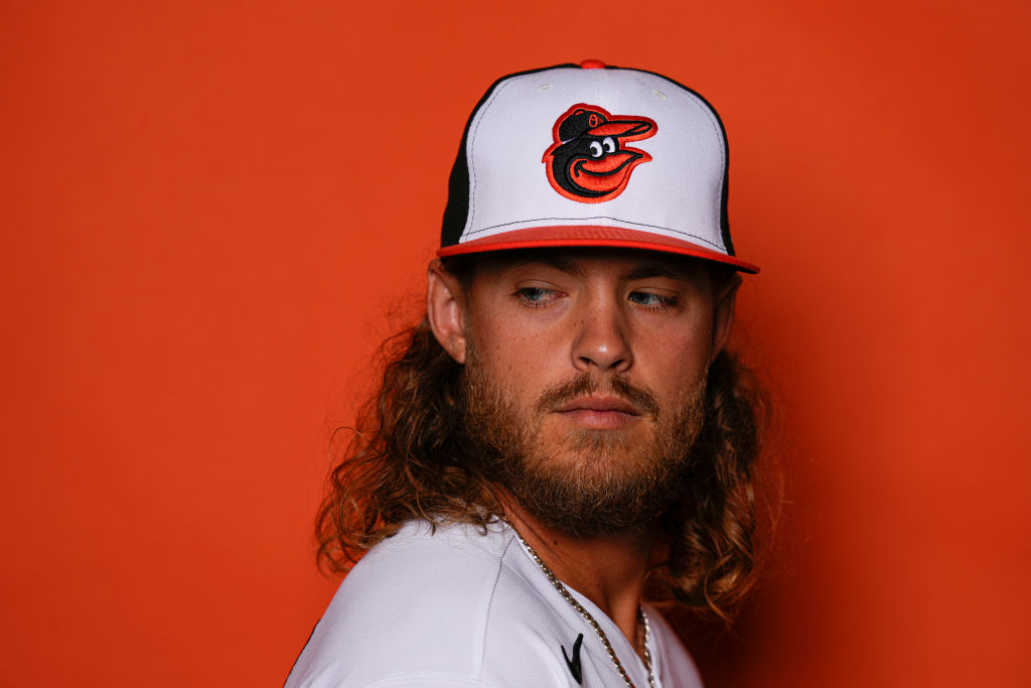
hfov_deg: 13.1
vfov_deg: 8.7
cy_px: 344
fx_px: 4497
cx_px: 516
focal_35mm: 157
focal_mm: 157
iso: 160
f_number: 4
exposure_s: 1/400
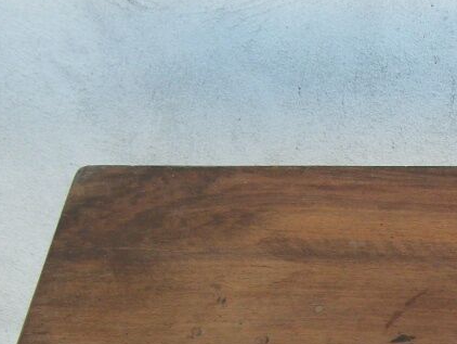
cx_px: 474
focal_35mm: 97
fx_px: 1281
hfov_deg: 19.5
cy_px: 472
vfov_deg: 14.5
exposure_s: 1/160
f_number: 2.9
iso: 80
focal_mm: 5.7
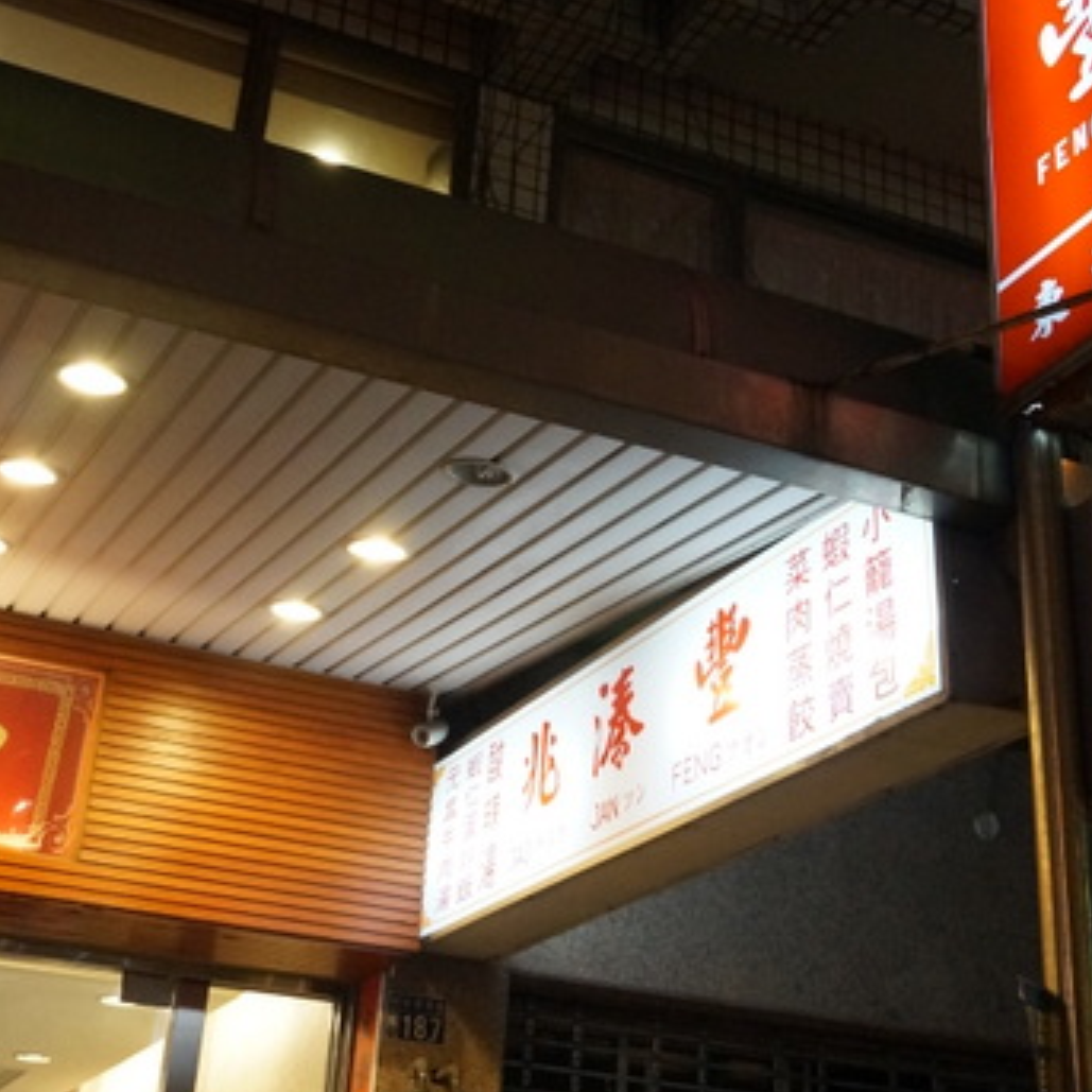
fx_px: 2034
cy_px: 299
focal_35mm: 57
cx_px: 670
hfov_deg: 29.9
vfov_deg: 29.7
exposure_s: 1/100
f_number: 4.5
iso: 3200
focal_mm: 24
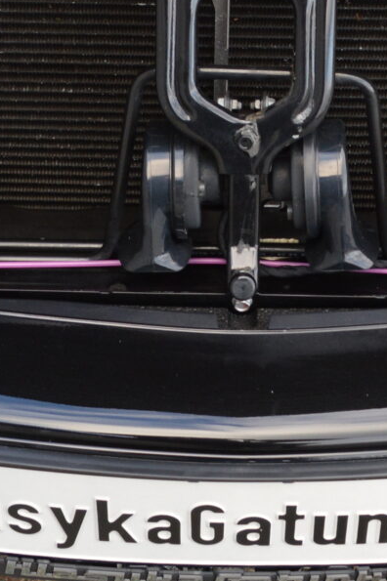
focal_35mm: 155
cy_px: -157
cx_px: 243
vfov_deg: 12.9
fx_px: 2502
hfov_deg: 8.8
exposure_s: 1/125
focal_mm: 24
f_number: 5.6
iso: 400
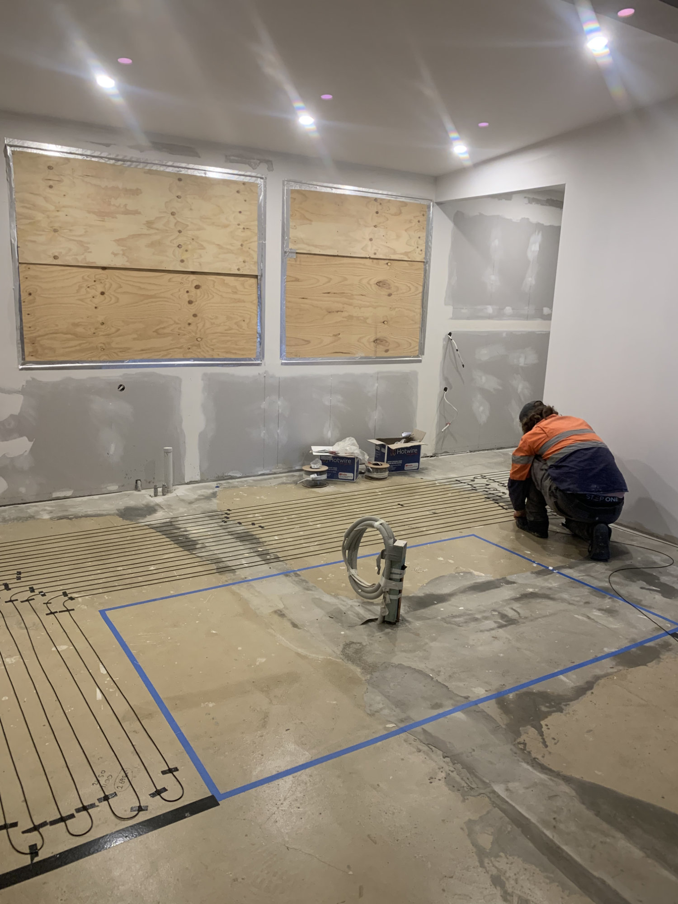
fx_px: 679
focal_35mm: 26
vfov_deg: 67.3
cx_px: 339
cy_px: 452
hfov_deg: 53.1
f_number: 1.8
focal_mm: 4.2
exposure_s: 1/59
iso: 200
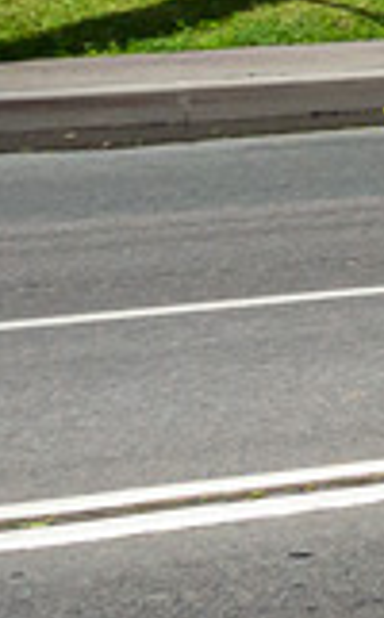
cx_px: 2266
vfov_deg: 6.5
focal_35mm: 312
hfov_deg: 3.6
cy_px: -725
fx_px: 5248
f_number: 5.6
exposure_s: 1/640
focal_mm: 15.1
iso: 125
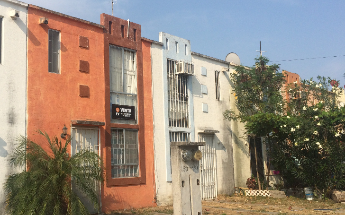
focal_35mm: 41
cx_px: 123
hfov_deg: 47.6
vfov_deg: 31.2
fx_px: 385
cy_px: 121
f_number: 2.2
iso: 32
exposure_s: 1/2933
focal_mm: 4.15
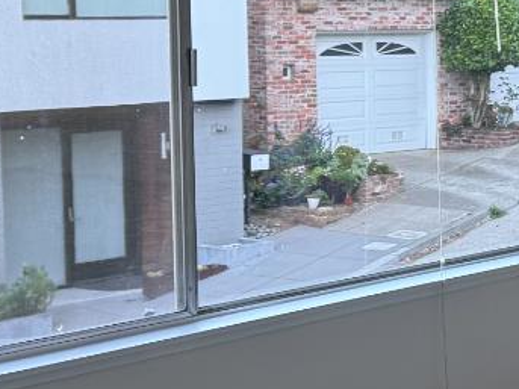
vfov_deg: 14.1
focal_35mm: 105
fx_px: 1574
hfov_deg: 16.6
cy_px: 160
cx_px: 834
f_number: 1.78
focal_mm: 6.76
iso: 80
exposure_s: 1/141
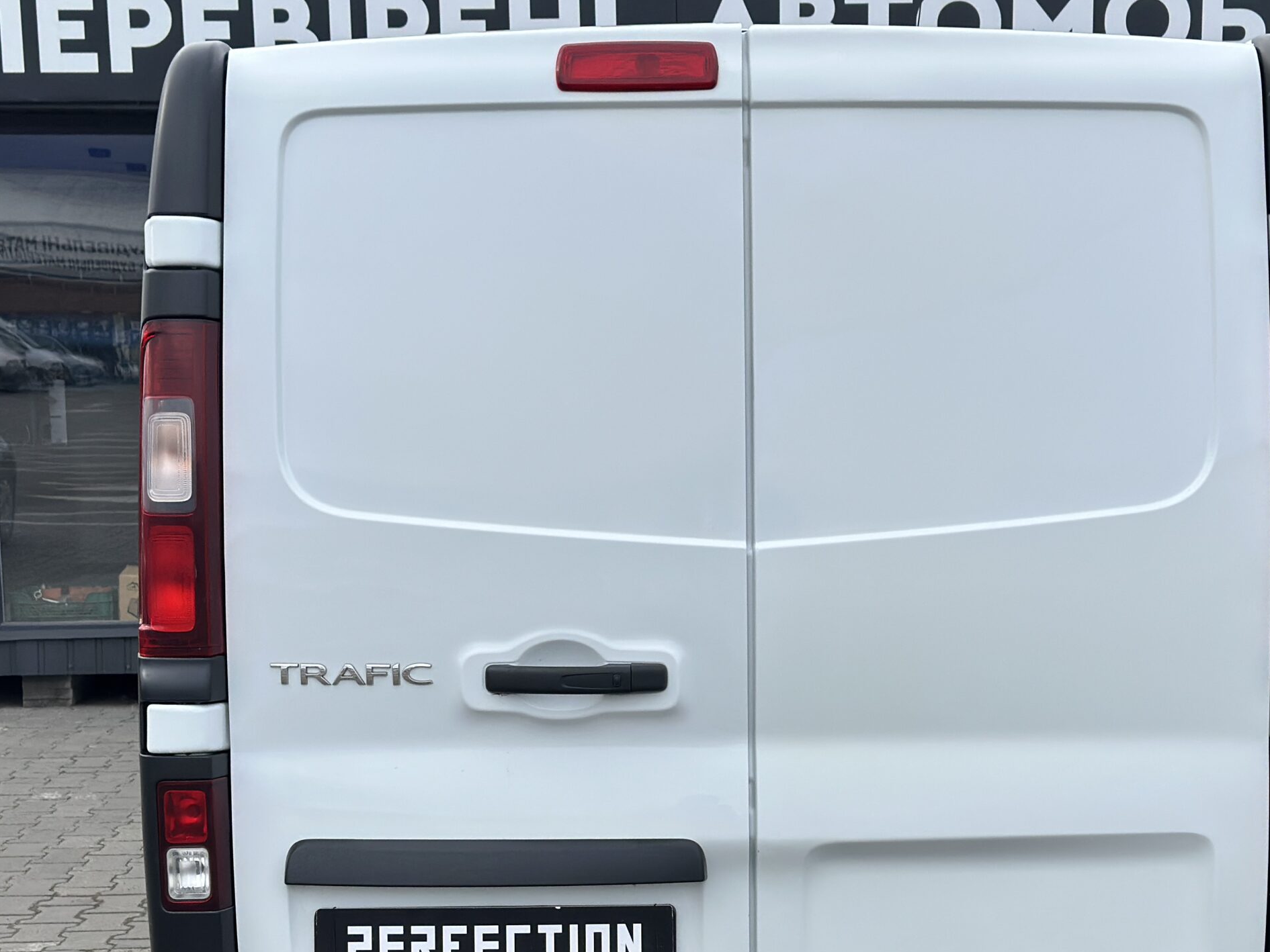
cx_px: 686
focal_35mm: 65
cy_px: 601
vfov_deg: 22.5
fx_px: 2385
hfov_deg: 29.8
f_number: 1.78
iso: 80
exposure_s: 1/2252
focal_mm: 6.86
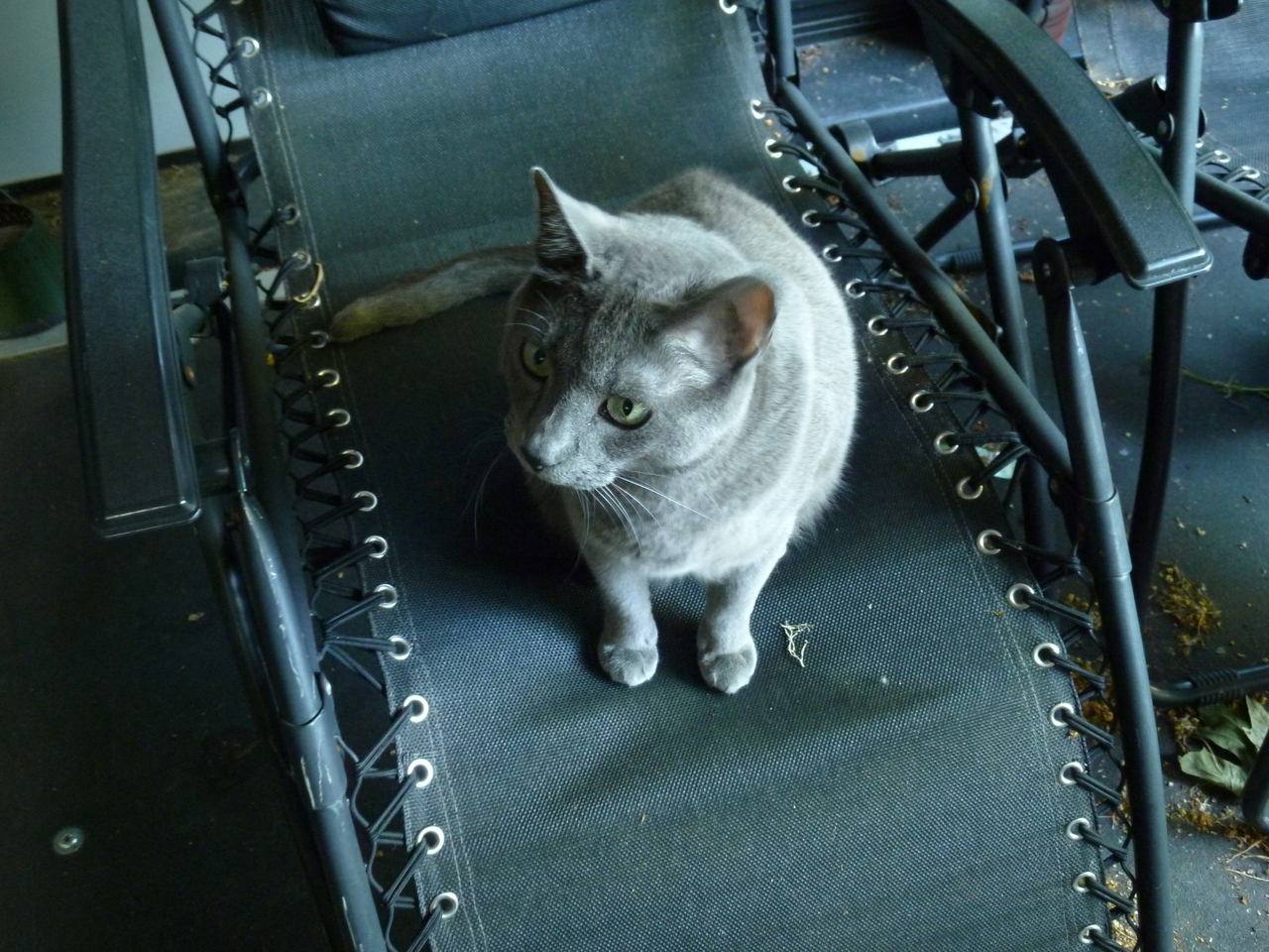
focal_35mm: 33
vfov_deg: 42.9
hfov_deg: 55.4
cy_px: 476
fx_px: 1210
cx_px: 634
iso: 400
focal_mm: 5.9
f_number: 3.7
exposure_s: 1/4
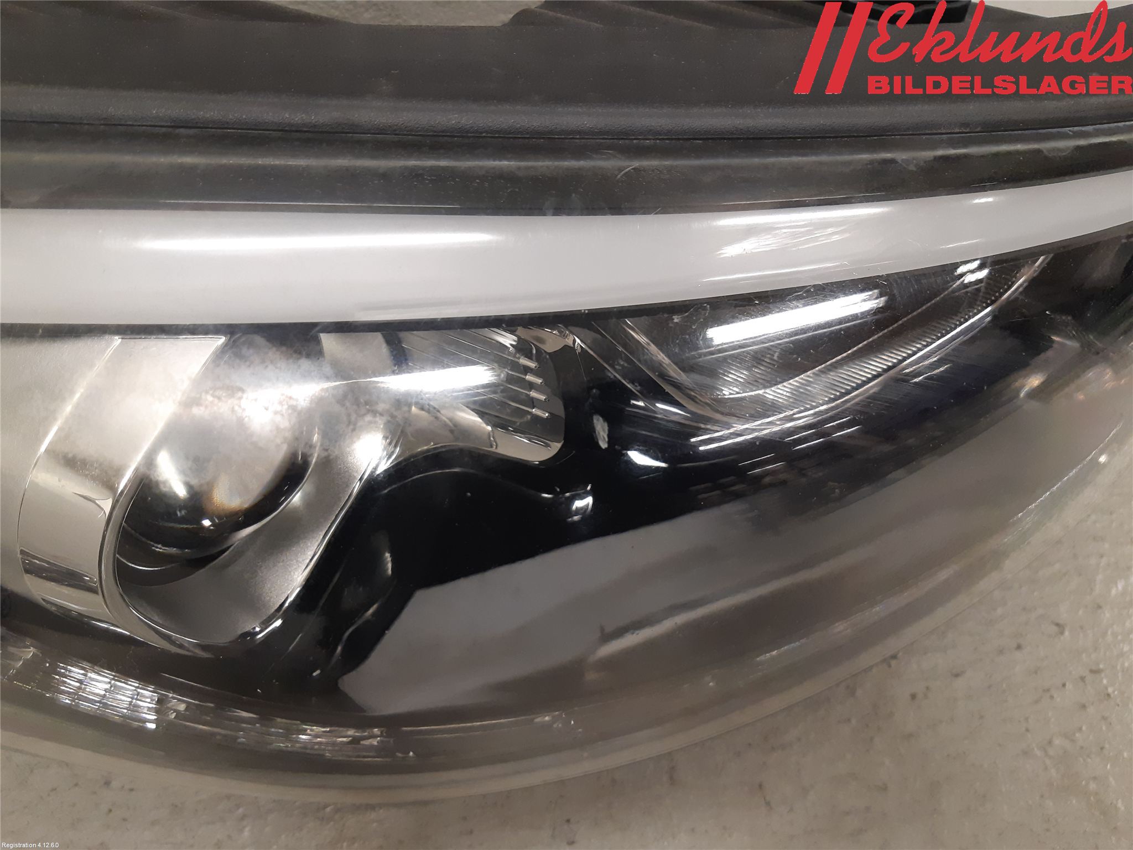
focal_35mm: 26
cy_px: 425
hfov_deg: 67.3
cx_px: 566
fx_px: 851
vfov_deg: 53.1
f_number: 1.7
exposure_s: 1/50
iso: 125
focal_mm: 3.93
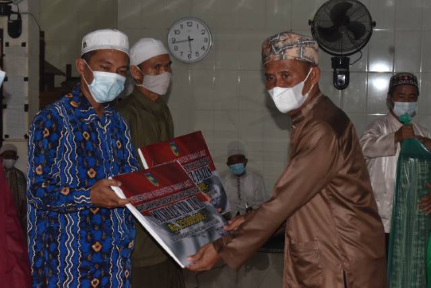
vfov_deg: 16.6
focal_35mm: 82
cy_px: 144
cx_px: 216
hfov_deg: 24.6
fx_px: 988
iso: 800
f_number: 8
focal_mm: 55
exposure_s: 1/100
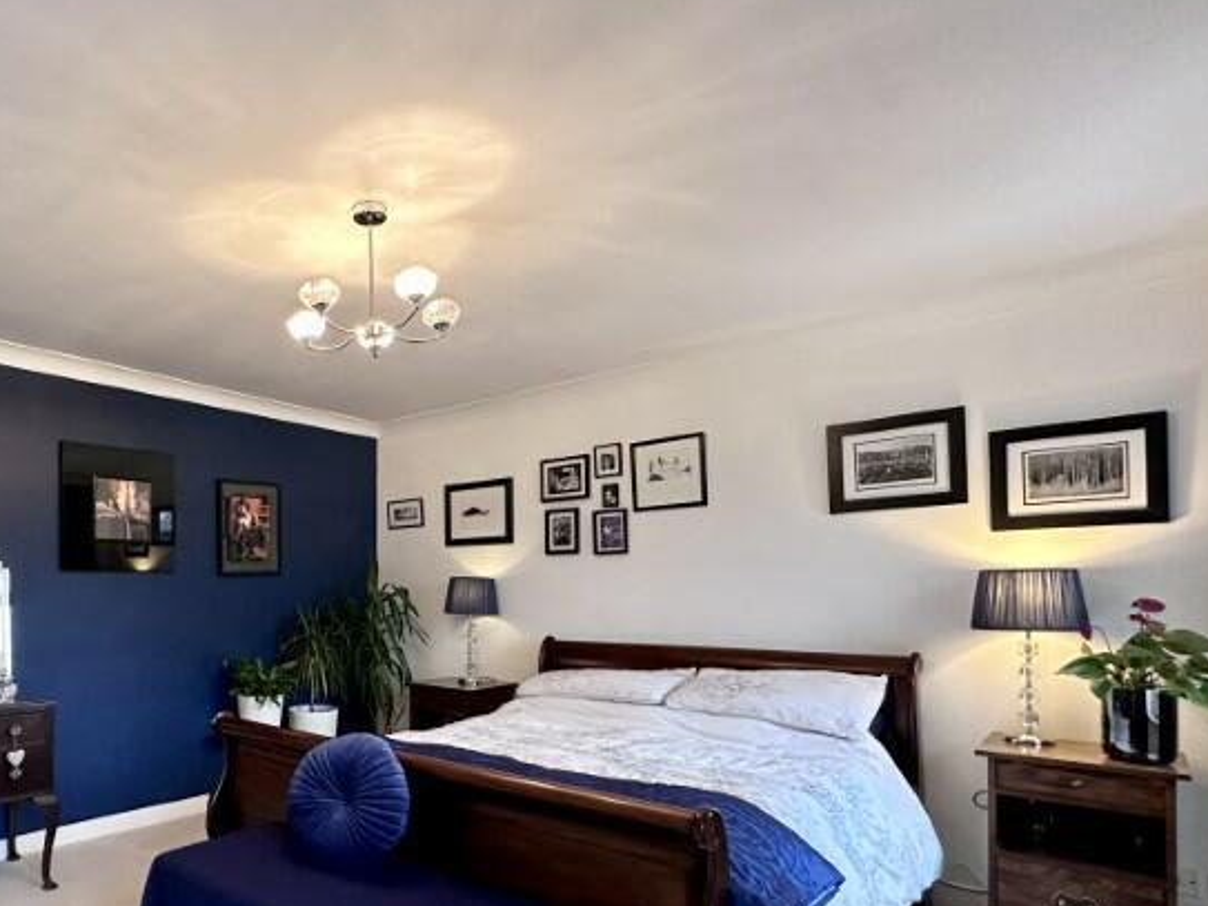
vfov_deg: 60.1
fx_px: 768
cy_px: 579
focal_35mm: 22
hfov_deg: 72.3
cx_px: 335
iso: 400
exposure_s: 1/50
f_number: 2.2
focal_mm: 2.22
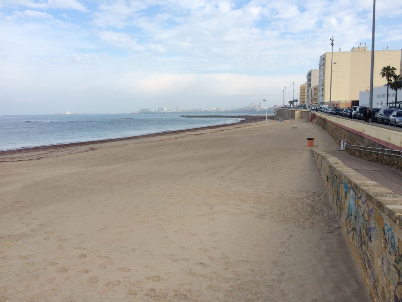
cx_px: 201
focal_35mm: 29
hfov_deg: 61.7
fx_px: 337
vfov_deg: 48.2
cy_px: 151
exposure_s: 1/1642
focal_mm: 4.15
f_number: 2.2
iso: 32
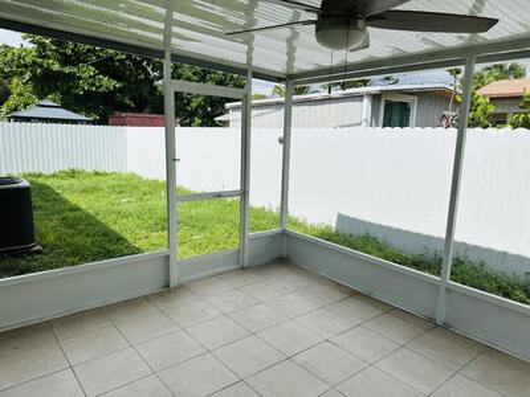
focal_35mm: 24
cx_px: 265
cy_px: 198
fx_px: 367
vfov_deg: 56.8
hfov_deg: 71.6
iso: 80
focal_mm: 6.86
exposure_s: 1/4545
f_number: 1.78
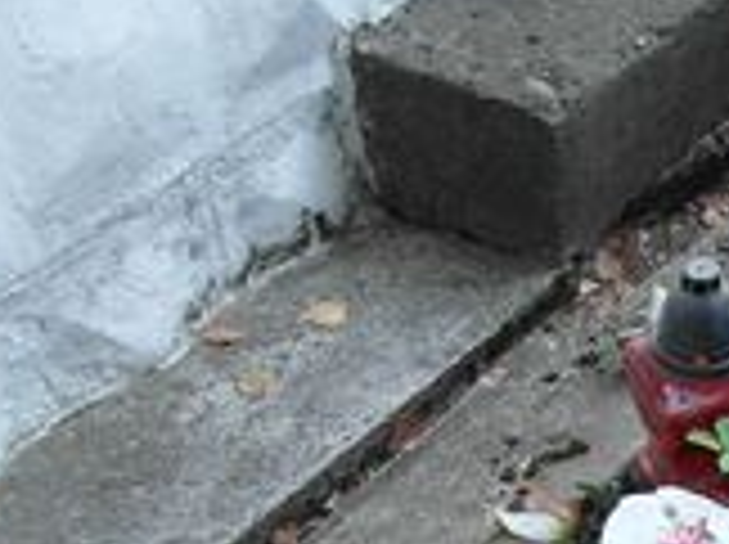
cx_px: 945
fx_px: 1998
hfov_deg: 19.1
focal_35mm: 95
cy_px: 625
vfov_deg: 15.1
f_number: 2.5
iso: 100
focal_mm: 5.2
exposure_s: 1/60
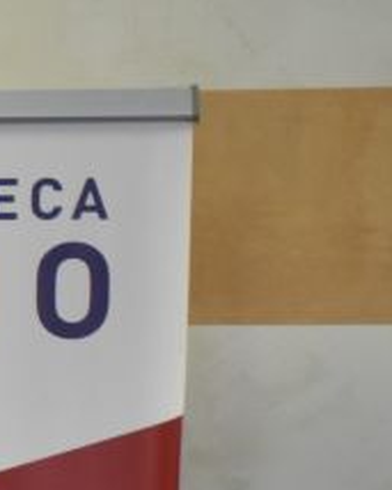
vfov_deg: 5.8
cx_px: -814
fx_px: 4818
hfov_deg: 4.5
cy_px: 730
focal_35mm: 332
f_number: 4.5
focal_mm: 42
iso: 1100
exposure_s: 1/125
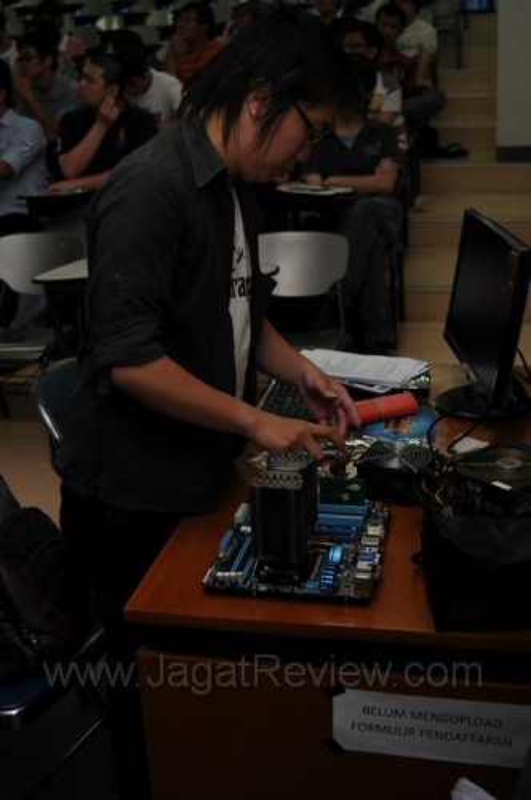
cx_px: 266
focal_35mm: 46
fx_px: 1032
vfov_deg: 42.4
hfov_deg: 28.9
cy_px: 400
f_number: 3.5
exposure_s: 1/60
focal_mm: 31
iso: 200
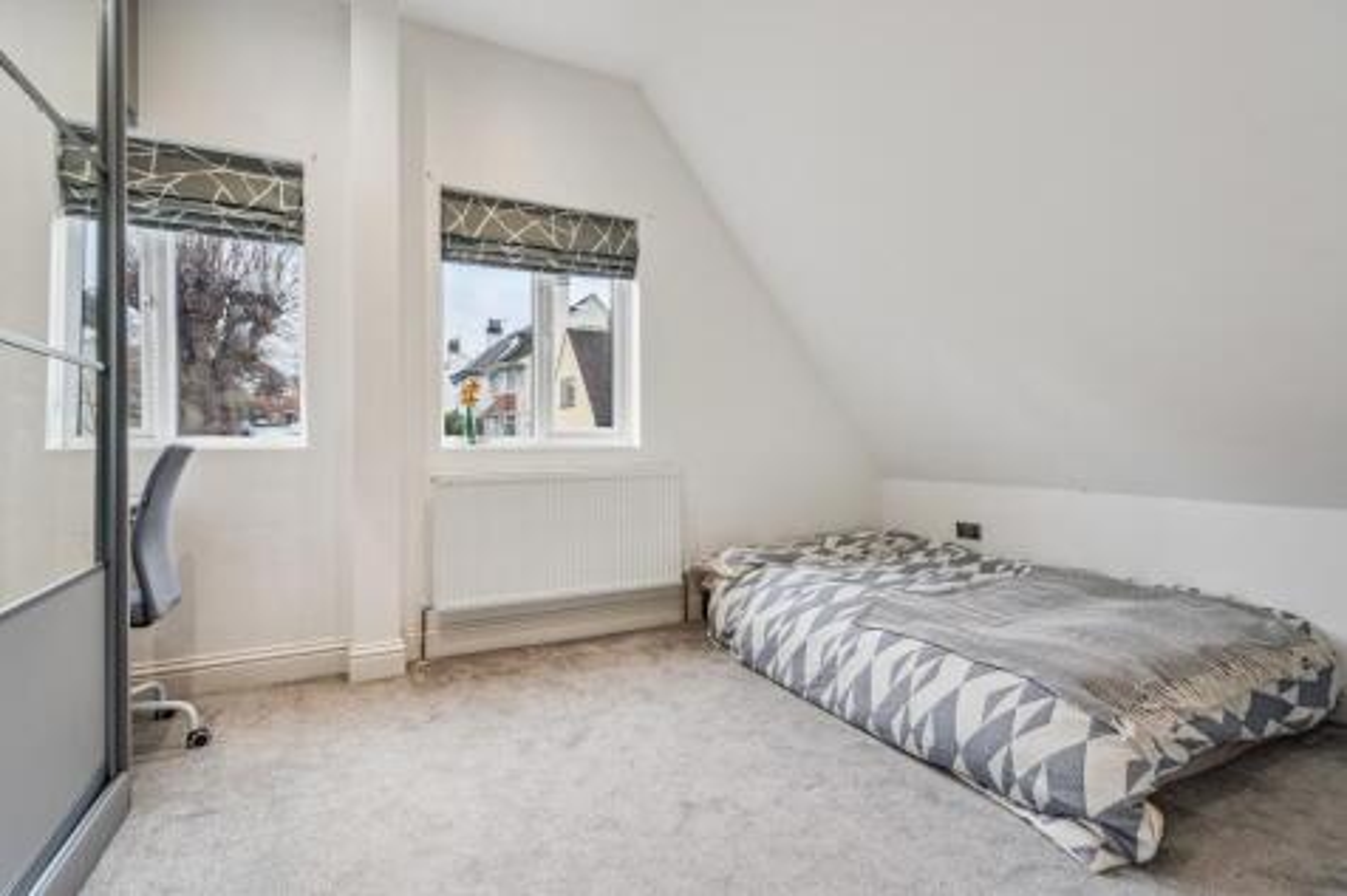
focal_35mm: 16
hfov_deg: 96.8
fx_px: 598
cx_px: 674
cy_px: 448
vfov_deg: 73.7
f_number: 5.6
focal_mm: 16
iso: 320
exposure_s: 1/25
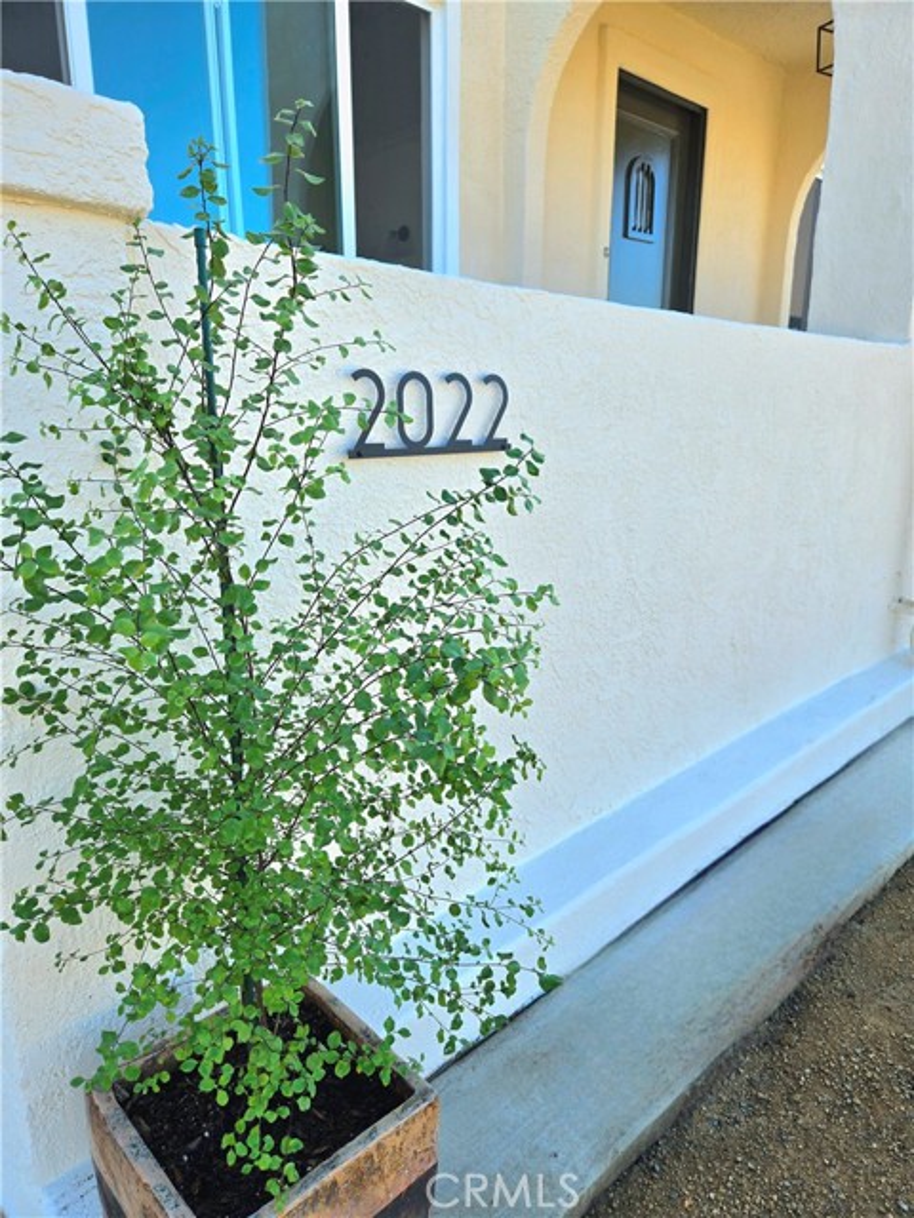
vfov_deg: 73.9
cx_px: 457
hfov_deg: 58.9
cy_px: 609
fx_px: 810
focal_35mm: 23
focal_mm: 5.4
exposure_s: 1/500
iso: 25
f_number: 1.8
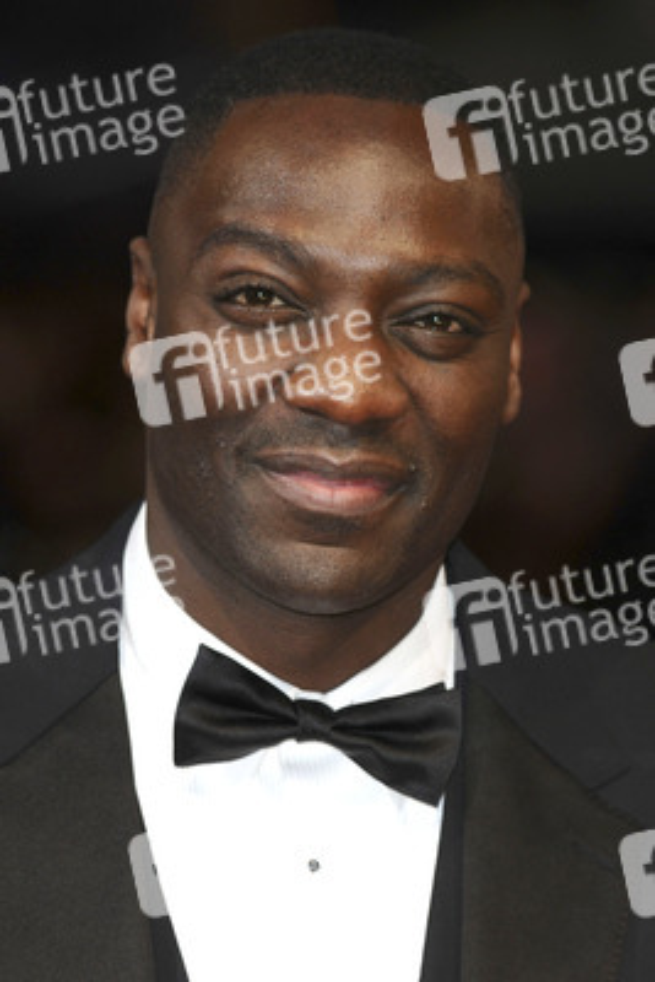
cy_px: 491
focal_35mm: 300
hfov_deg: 4.6
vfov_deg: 6.9
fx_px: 8180
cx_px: 328
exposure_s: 1/160
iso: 320
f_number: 4.5
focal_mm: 200
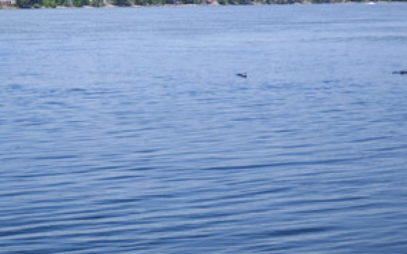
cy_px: 51
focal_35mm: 134
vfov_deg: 9.7
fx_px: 1485
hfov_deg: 15.6
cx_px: 127
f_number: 2
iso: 50
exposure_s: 1/387
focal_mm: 10
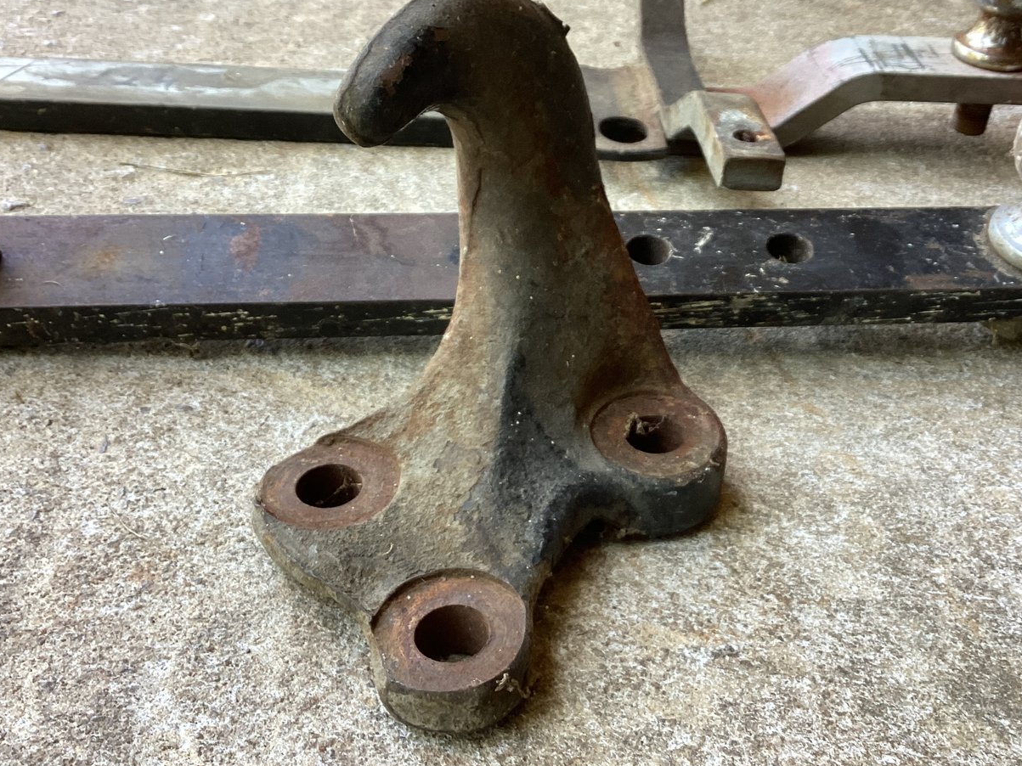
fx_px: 1151
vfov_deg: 36.8
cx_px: 584
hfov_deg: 47.7
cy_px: 355
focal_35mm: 39
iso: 64
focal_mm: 3.3
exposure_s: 1/60
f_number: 2.4
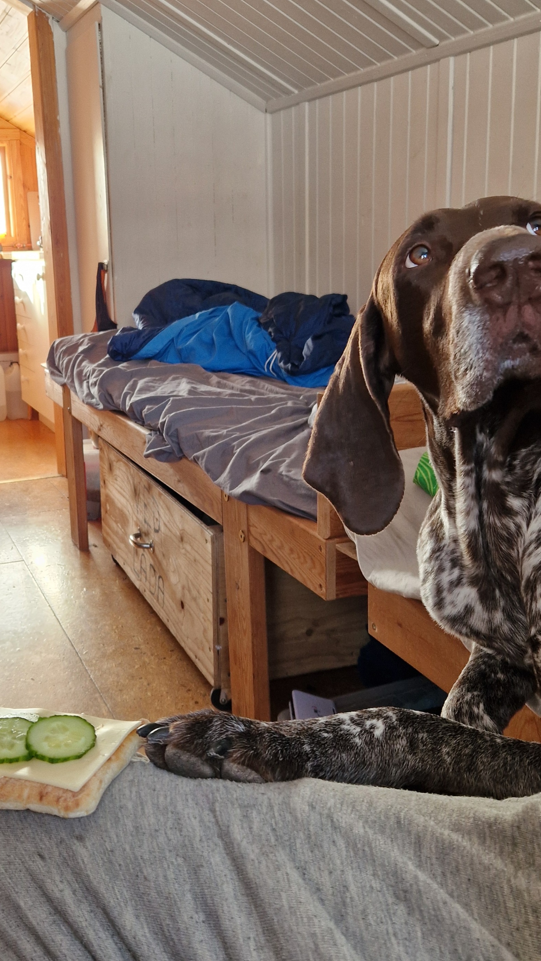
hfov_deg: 44.4
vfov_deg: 71.9
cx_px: 278
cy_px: 477
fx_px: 663
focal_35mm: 26
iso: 160
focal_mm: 5.4
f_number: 1.8
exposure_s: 1/100
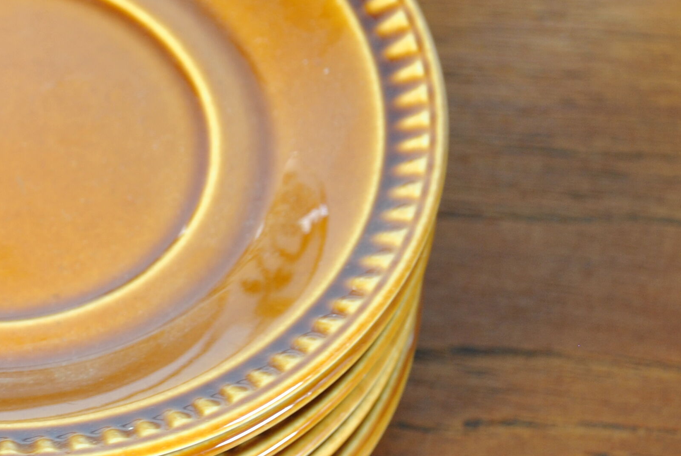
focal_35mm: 146
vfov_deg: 9.4
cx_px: -118
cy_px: 182
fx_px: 2765
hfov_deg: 13.7
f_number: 5.3
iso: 200
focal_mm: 40
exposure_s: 1/30
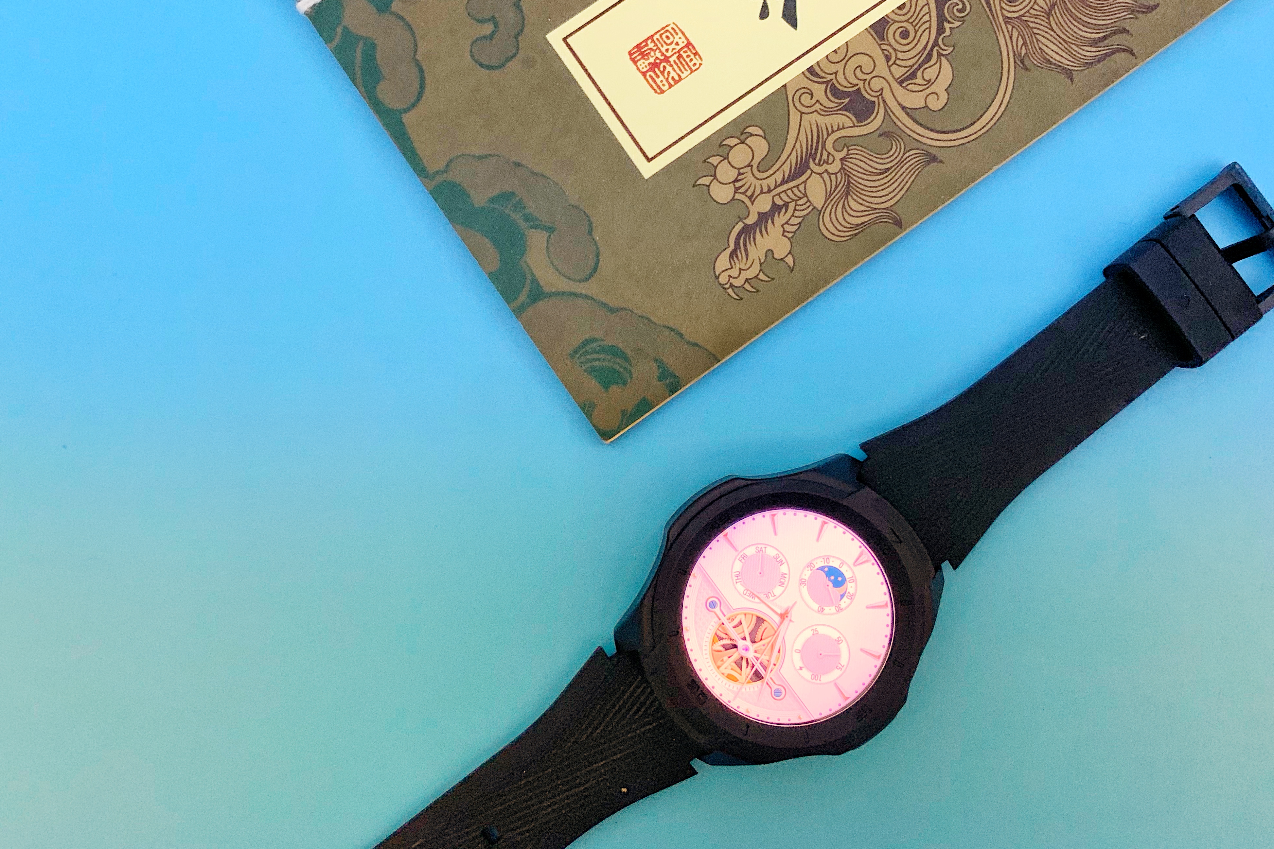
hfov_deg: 65.5
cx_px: 647
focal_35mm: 28
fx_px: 991
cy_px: 375
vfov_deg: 46.3
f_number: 1.8
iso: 640
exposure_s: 1/30
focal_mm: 4.25
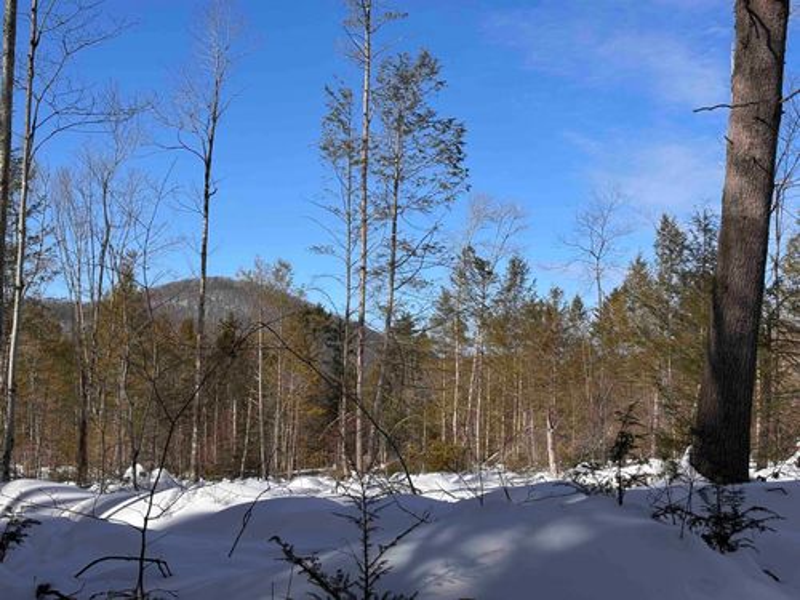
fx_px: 1202
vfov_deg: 28.0
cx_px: 400
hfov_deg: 36.8
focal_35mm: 52
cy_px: 300
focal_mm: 5.96
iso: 40
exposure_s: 1/3205
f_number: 1.6
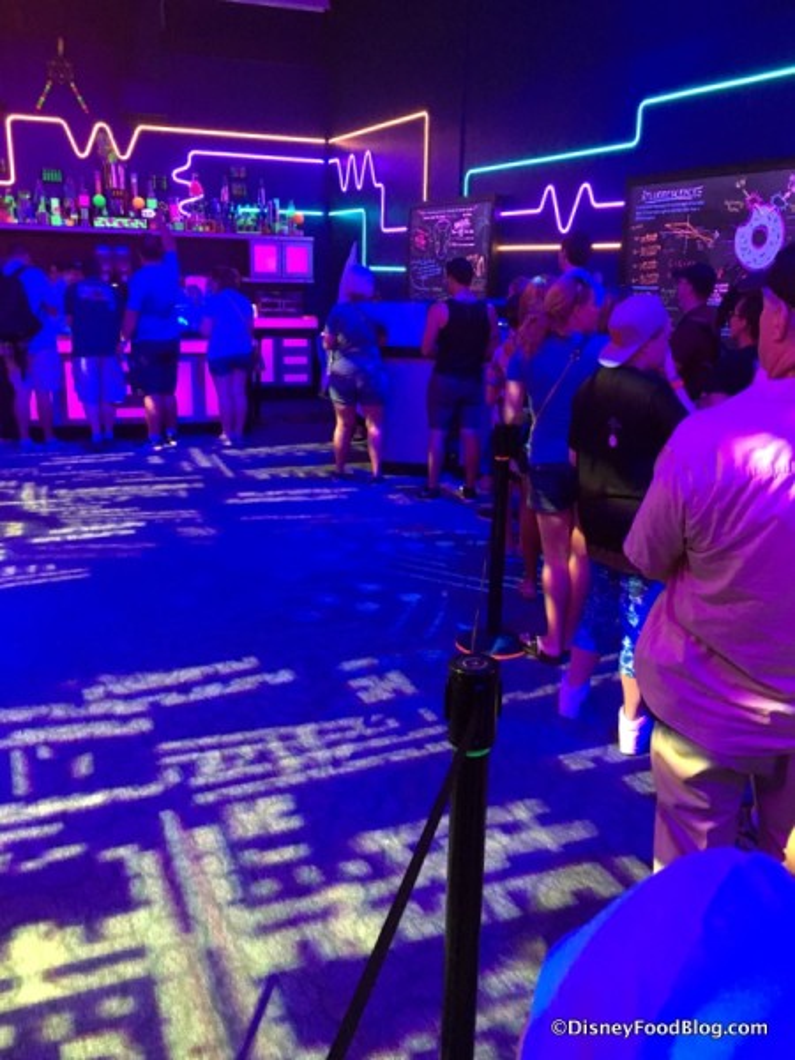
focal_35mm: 29
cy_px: 530
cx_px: 398
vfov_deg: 61.7
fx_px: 888
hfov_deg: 48.2
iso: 320
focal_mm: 4.15
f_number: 2.2
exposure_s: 1/15
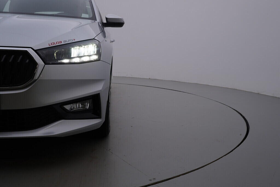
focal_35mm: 36
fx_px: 280
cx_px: 140
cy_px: 94
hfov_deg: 53.1
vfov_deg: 36.9
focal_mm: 24
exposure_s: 1/160
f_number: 5.6
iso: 125
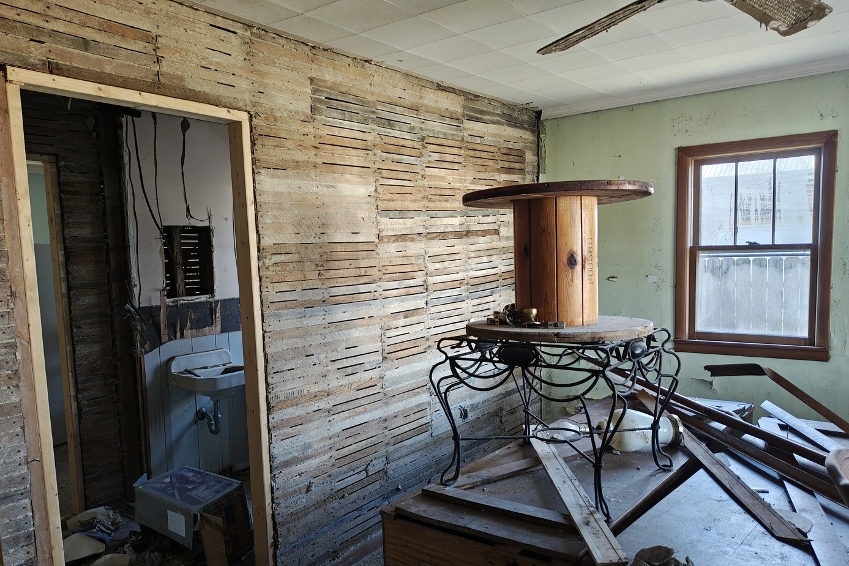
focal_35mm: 27
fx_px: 637
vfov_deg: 47.9
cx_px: 413
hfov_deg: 67.4
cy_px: 313
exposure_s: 1/40
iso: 1375
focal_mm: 4.68
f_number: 1.7
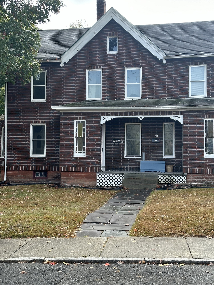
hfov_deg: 30.3
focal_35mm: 48
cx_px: 107
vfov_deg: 39.7
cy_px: 142
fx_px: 396
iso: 64
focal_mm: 6.86
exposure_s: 1/810
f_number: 1.78
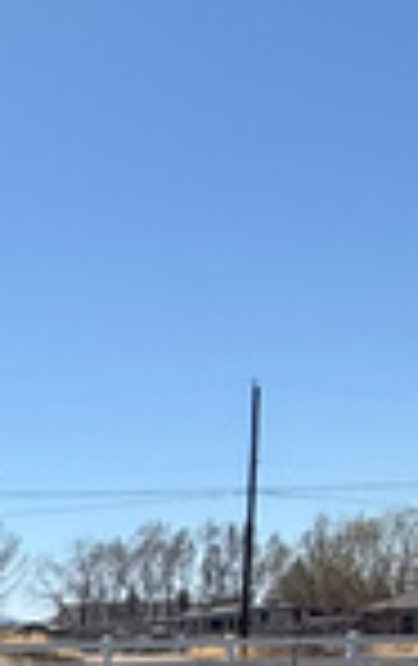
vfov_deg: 23.0
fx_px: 1398
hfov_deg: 13.1
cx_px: -566
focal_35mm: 77
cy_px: 927
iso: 50
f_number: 2.2
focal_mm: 2.22
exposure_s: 1/2506
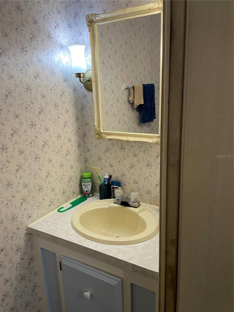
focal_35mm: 26
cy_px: 156
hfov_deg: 53.1
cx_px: 117
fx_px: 234
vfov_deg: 67.3
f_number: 1.6
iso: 80
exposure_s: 1/60
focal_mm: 4.2
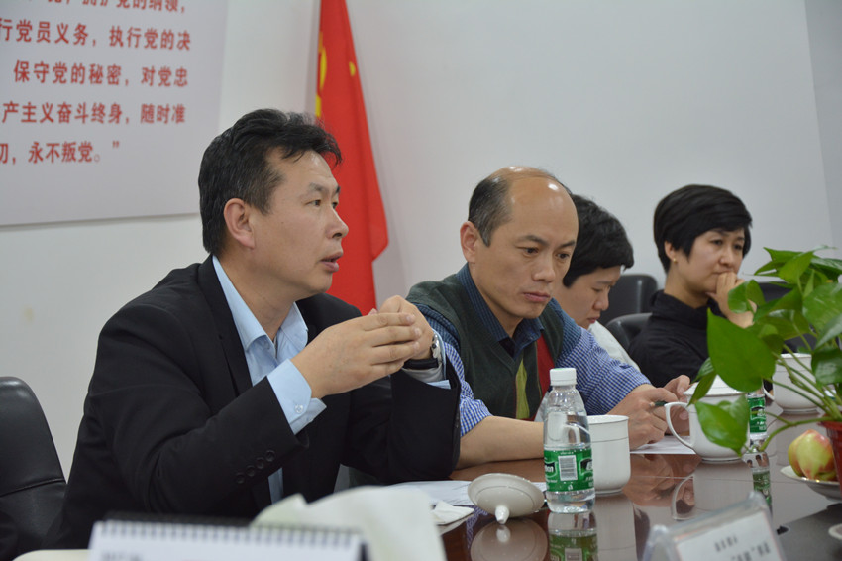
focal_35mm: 93
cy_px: 280
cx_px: 421
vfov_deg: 14.7
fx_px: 2174
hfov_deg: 21.9
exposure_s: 1/30
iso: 800
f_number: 5.3
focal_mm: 62
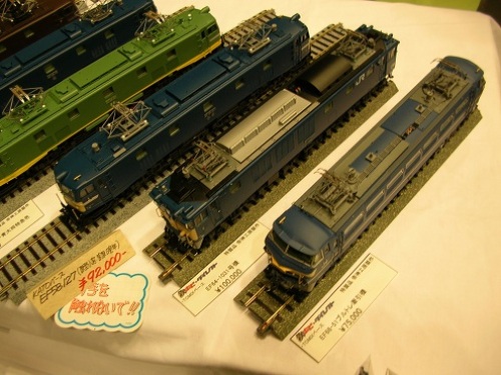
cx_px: 250
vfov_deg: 40.7
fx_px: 507
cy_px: 188
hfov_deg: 52.6
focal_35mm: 35
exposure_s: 1/14.3
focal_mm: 5.8
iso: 50
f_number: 2.8
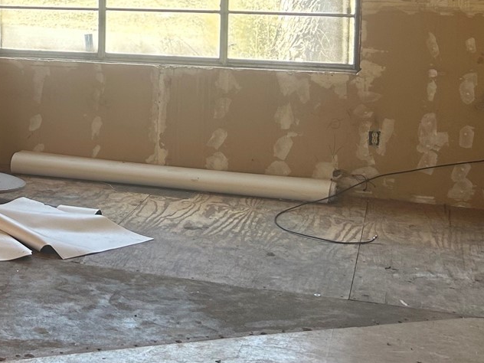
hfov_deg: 22.5
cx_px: -116
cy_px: 15
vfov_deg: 18.3
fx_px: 1105
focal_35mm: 79
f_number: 1.5
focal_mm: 5.7
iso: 64
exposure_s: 1/126
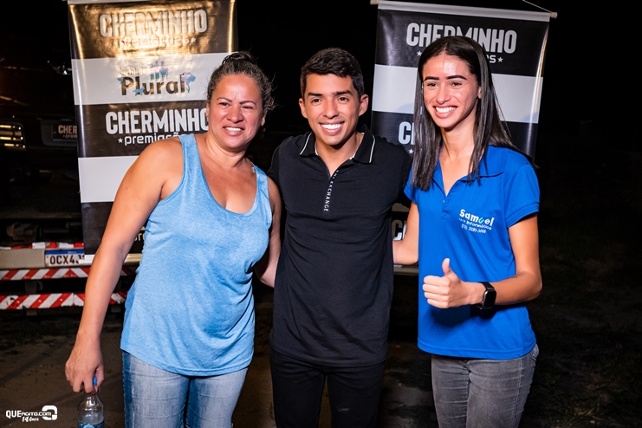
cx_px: 321
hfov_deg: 53.1
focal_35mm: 36
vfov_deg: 36.9
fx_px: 642
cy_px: 214
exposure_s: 1/250
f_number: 2.8
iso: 2500
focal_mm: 24
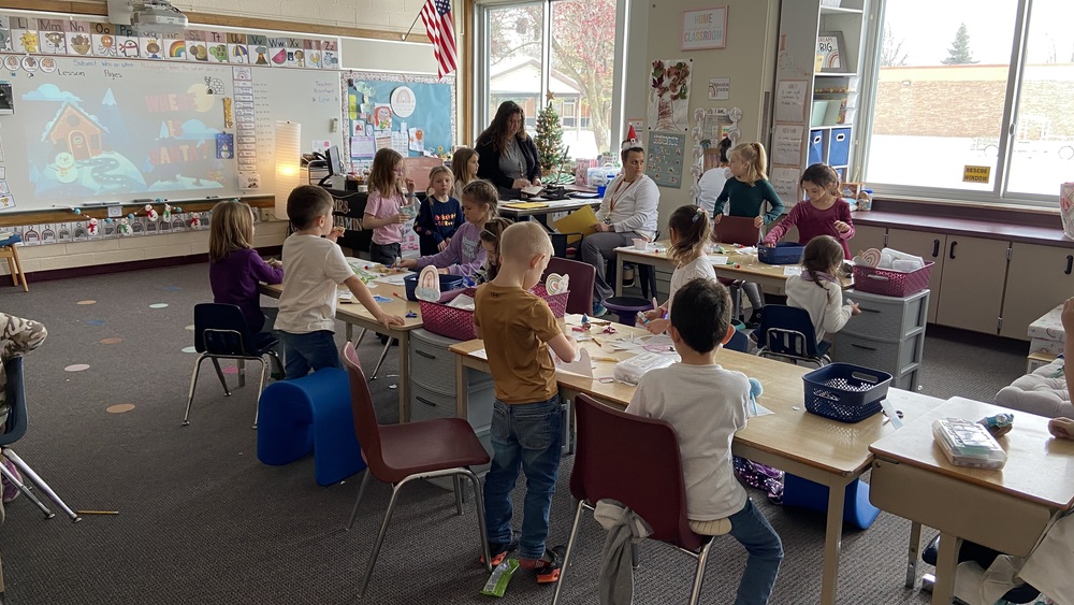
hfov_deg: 66.0
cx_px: 525
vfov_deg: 40.2
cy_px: 297
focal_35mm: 29
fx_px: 826
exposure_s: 1/60
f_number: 1.8
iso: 80
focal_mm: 4.25
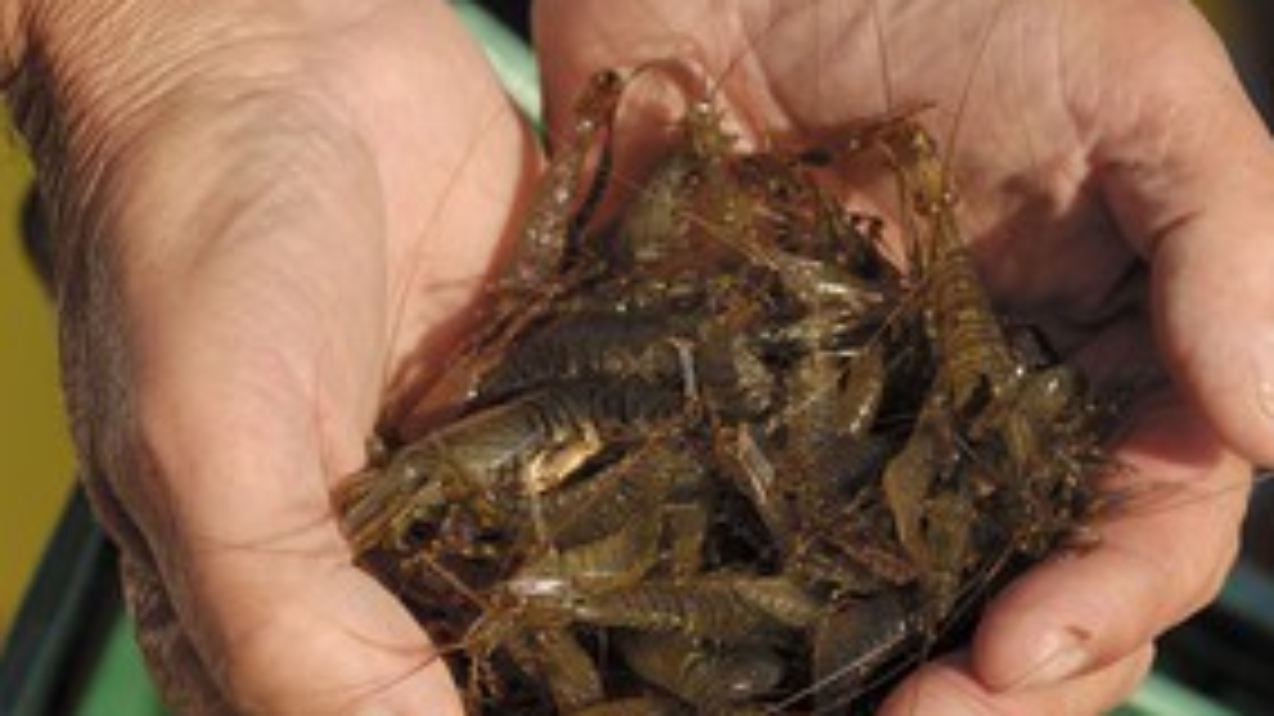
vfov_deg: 4.5
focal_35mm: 271
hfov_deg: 8.0
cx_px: 714
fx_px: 9152
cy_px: 473
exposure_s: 1/500
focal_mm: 116
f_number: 4.8
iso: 100
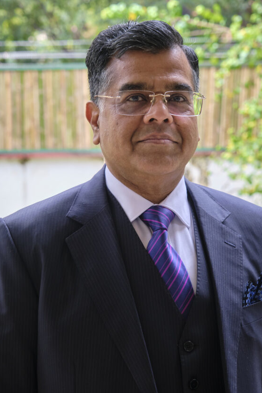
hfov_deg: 13.6
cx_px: 137
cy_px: 185
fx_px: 1101
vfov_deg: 20.2
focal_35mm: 101
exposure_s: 1/60
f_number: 5.6
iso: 400
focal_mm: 54.5
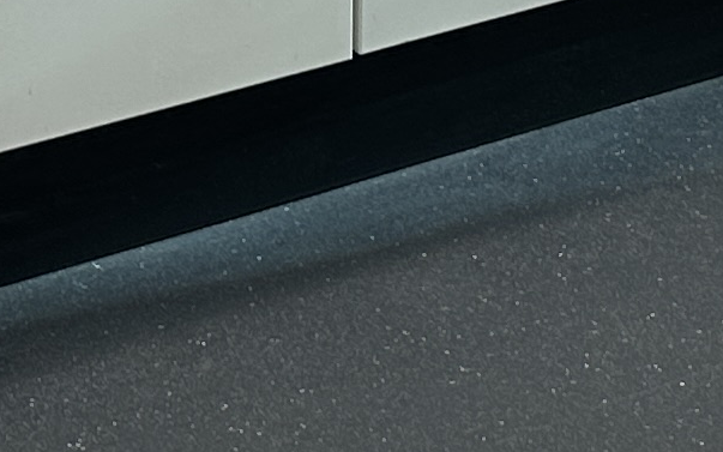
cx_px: 753
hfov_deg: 12.2
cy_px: -869
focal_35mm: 170
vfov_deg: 7.0
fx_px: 3350
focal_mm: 6.86
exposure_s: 1/196
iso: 64
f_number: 1.78
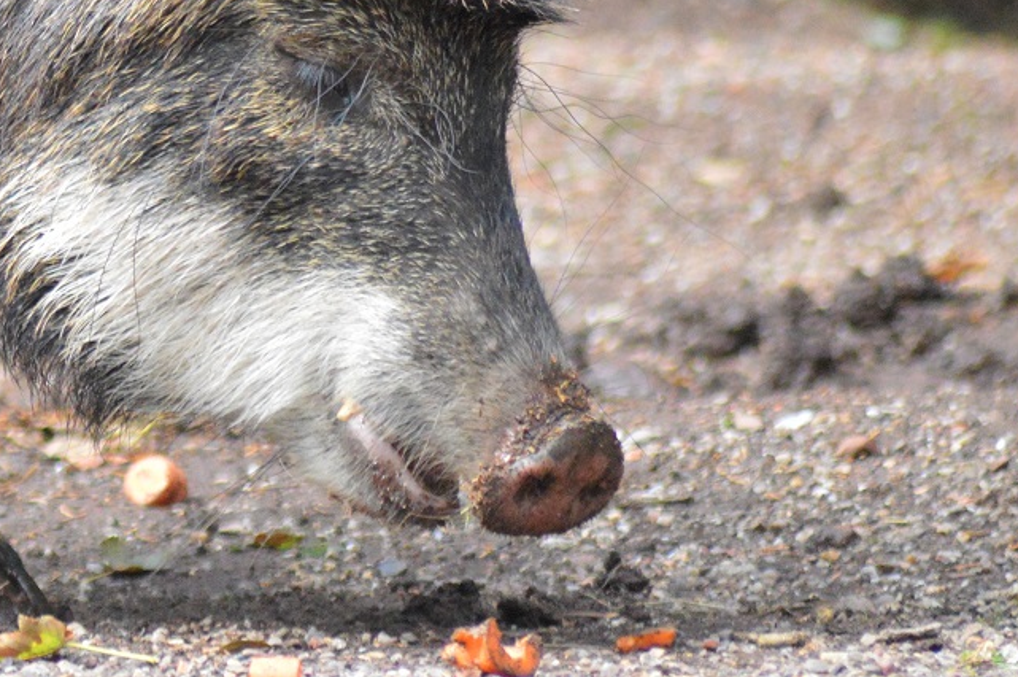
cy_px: -91
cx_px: -10
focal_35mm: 741
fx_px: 20940
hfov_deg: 2.8
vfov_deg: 1.9
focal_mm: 195
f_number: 4.8
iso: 3200
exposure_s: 1/2500
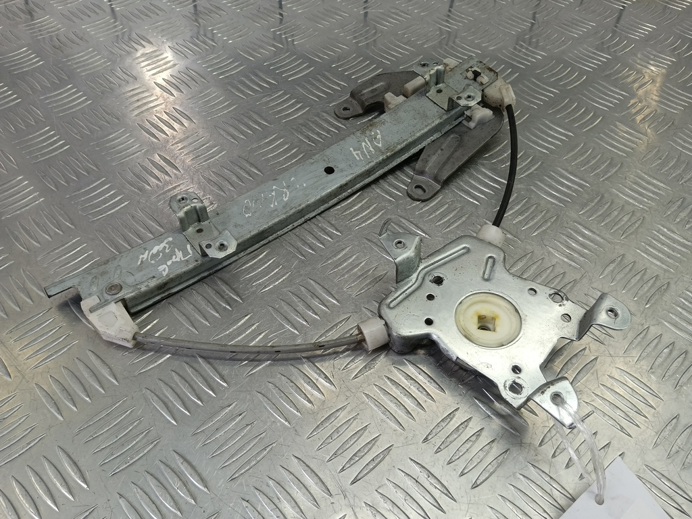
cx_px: 346
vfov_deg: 58.9
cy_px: 260
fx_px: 460
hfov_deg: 73.9
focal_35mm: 23
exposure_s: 1/50
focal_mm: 4.11
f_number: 1.6
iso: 86
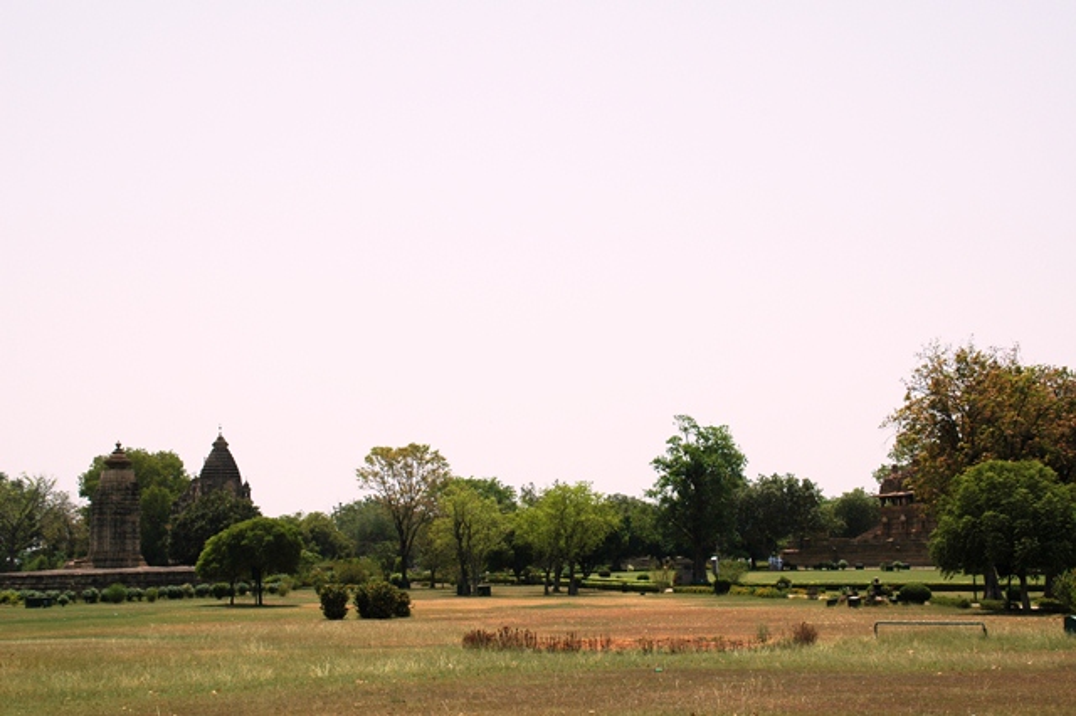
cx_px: 538
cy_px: 358
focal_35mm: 57
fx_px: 1703
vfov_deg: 23.8
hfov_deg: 35.1
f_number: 11
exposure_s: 1/500
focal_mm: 38
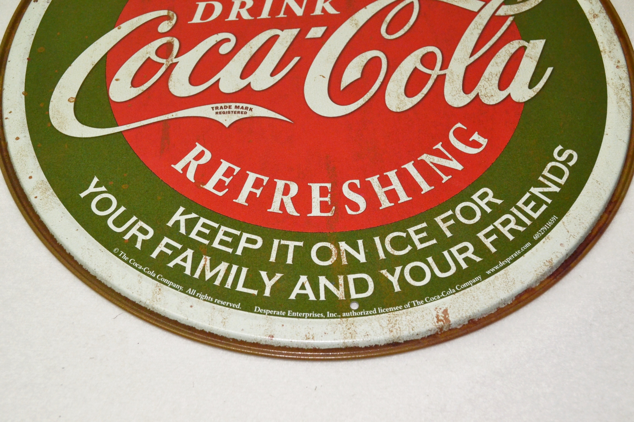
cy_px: 211
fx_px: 687
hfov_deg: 49.6
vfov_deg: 34.2
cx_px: 317
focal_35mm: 39
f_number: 7.1
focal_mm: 26
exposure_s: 1/160
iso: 800
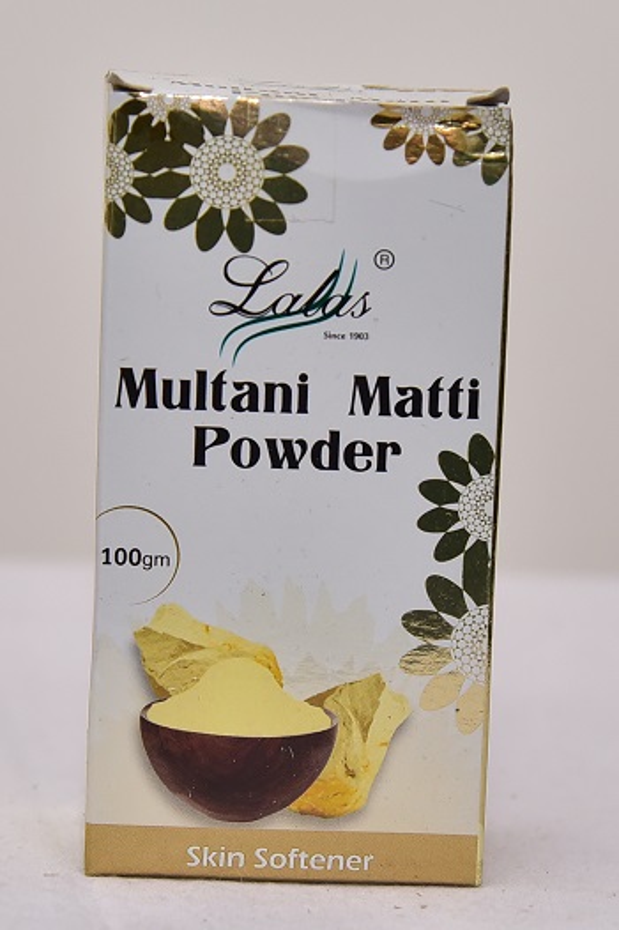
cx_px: 310
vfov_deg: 27.0
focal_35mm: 75
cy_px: 465
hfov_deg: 18.2
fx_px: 1937
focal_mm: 75
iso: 1600
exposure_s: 1/200
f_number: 5
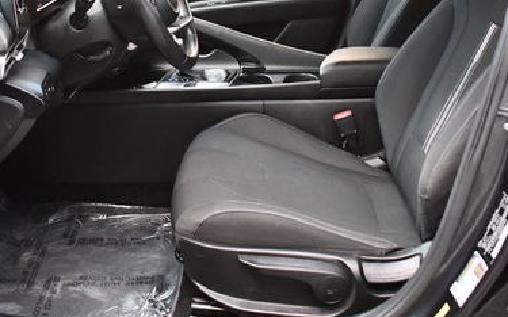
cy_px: 50
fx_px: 650
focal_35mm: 47
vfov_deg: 26.7
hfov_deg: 42.7
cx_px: 247
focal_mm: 18
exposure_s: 1/125
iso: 3200
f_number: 3.5
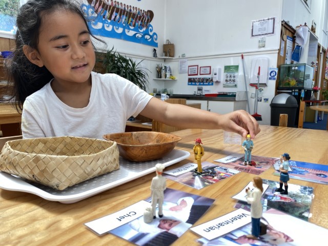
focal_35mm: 26
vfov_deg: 53.1
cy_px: 123
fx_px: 246
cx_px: 164
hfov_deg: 67.3
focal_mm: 4.25
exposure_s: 1/100
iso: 32
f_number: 1.8
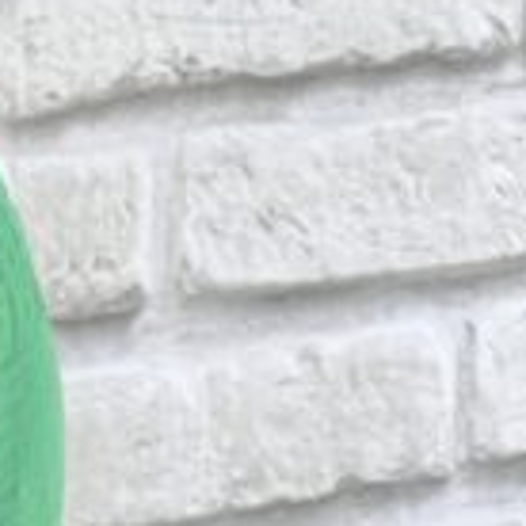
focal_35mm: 459
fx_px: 7891
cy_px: -707
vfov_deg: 3.8
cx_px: -553
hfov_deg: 3.8
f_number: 2.8
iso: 125
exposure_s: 1/120
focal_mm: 9
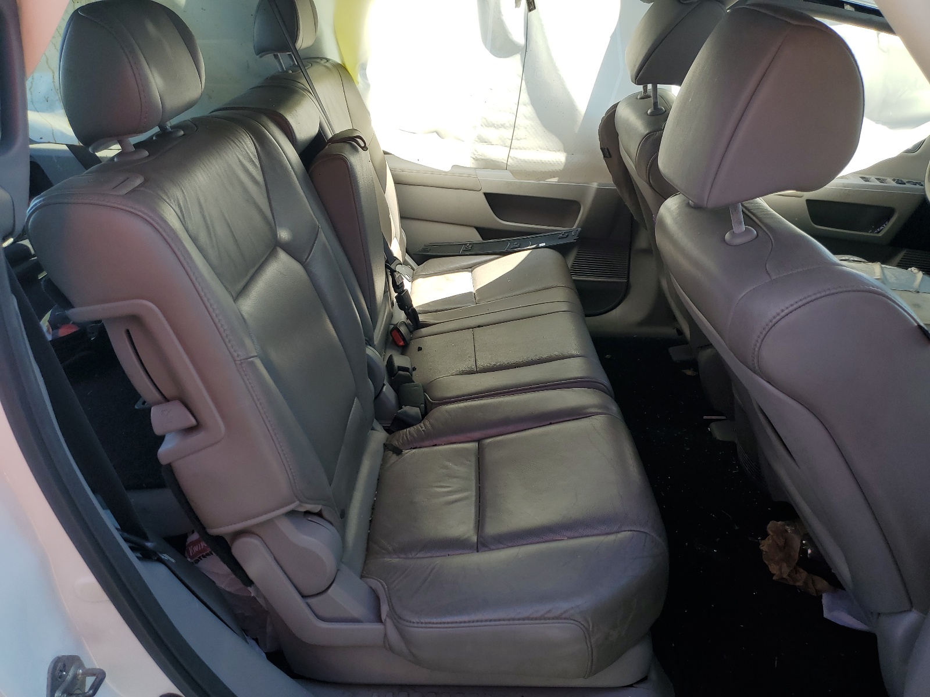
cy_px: 348
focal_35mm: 26
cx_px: 465
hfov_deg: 67.3
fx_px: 699
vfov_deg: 53.1
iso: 50
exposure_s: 1/476
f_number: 1.5
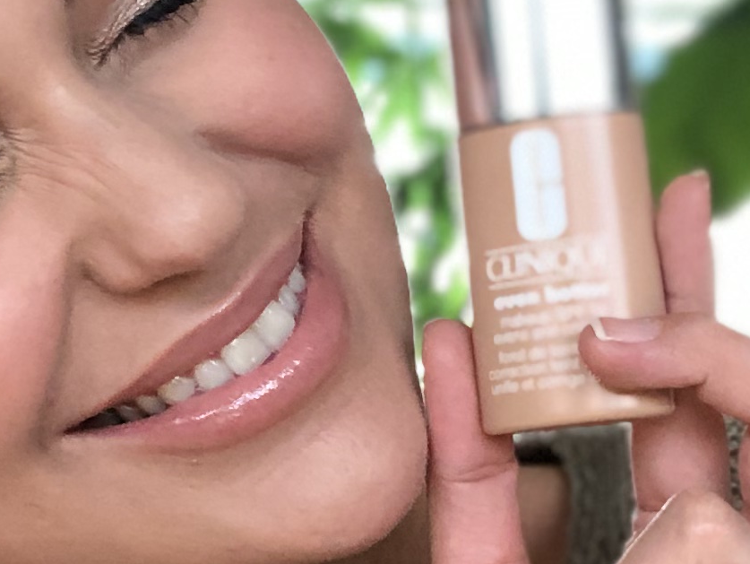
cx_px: 257
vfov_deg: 12.6
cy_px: 328
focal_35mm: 118
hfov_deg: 16.6
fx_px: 2558
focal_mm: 2.87
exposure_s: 1/30
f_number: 2.2
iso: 64
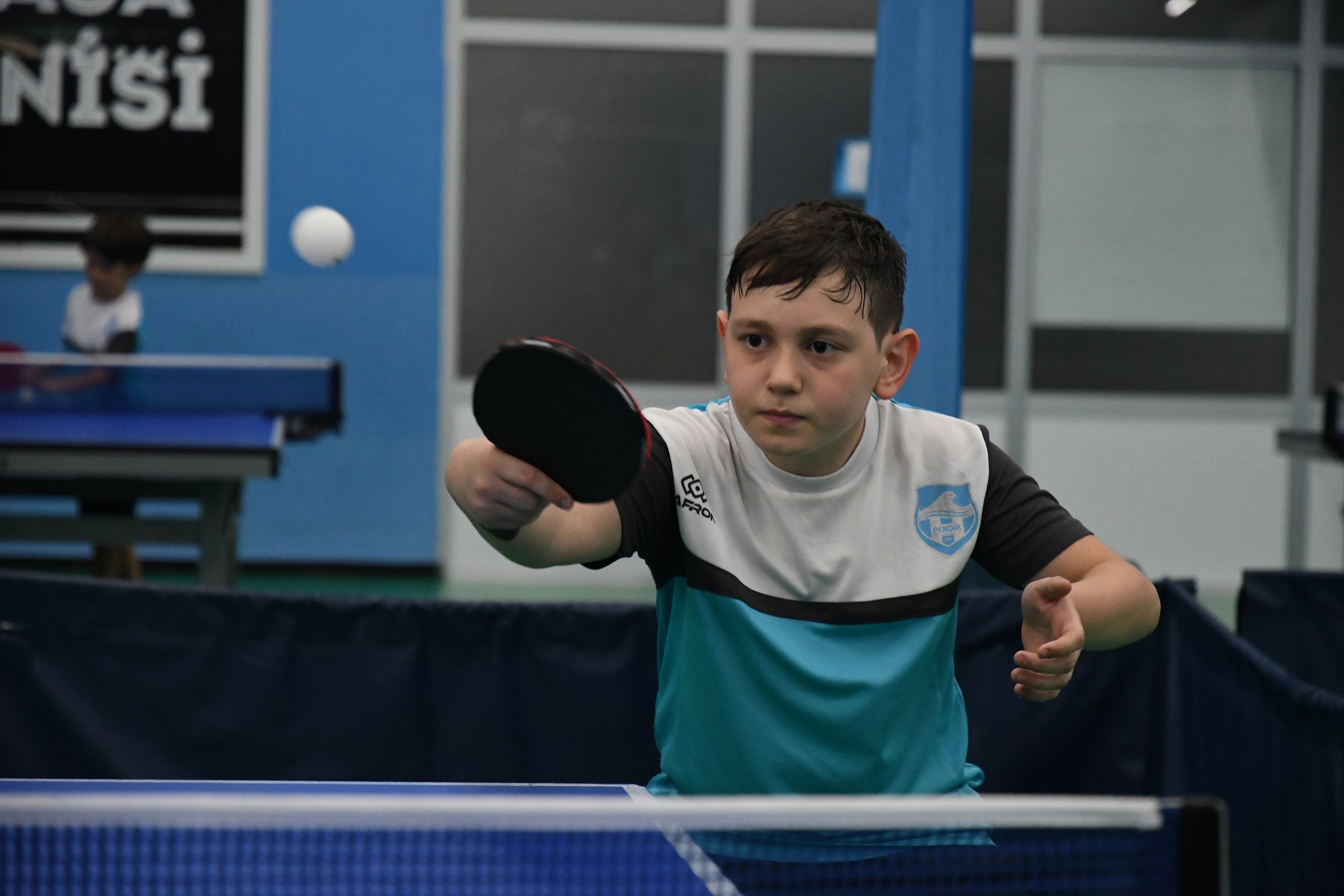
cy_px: 448
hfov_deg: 17.1
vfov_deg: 11.4
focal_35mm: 120
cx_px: 672
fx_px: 4479
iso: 4000
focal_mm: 80
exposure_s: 1/500
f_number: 4
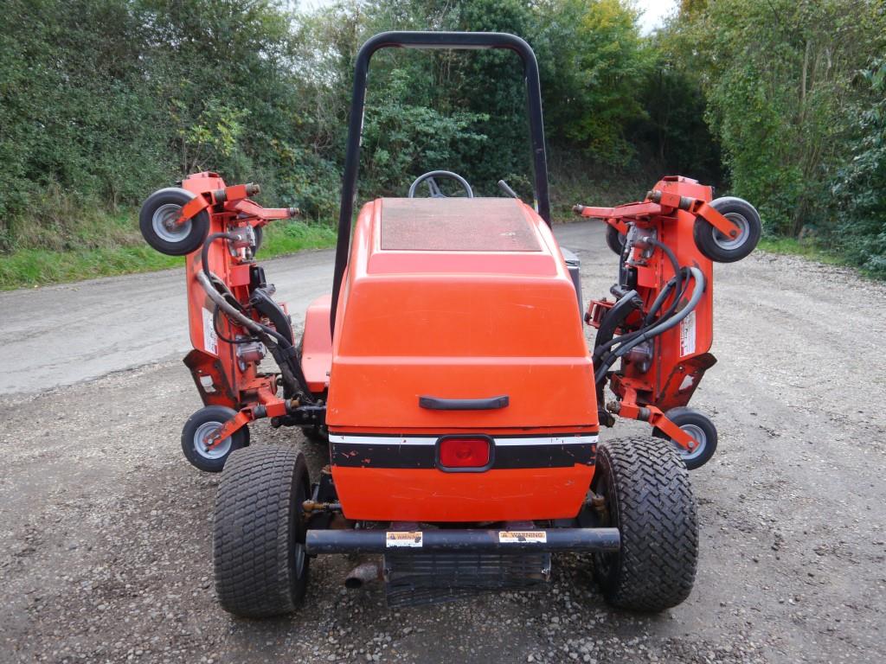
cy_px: 332
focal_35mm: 30
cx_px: 443
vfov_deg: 46.8
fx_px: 768
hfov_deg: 60.0
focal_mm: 15
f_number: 3.6
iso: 250
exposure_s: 1/60
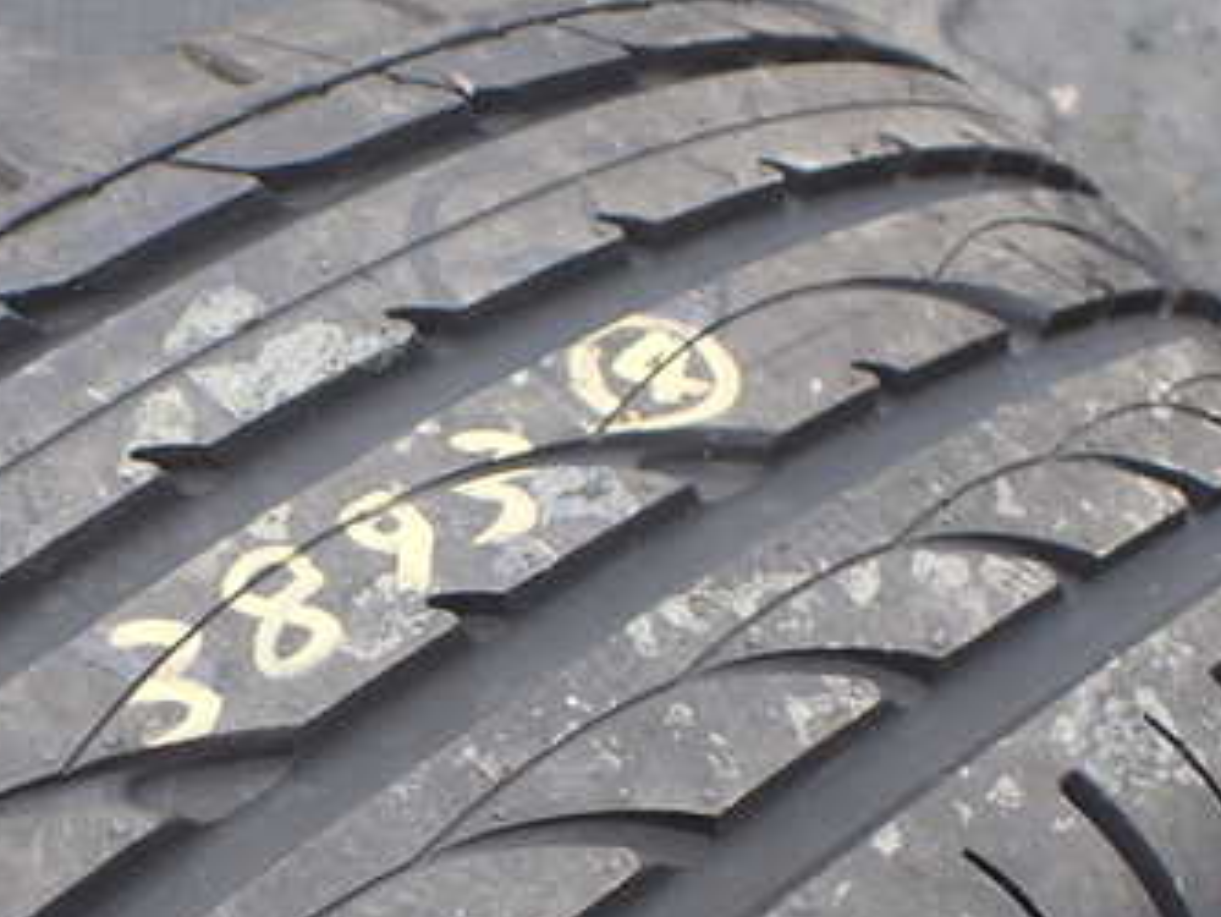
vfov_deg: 26.4
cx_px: 279
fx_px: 1905
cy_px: 763
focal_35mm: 54
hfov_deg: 34.6
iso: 125
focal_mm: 5.4
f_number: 2.3
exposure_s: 1/125
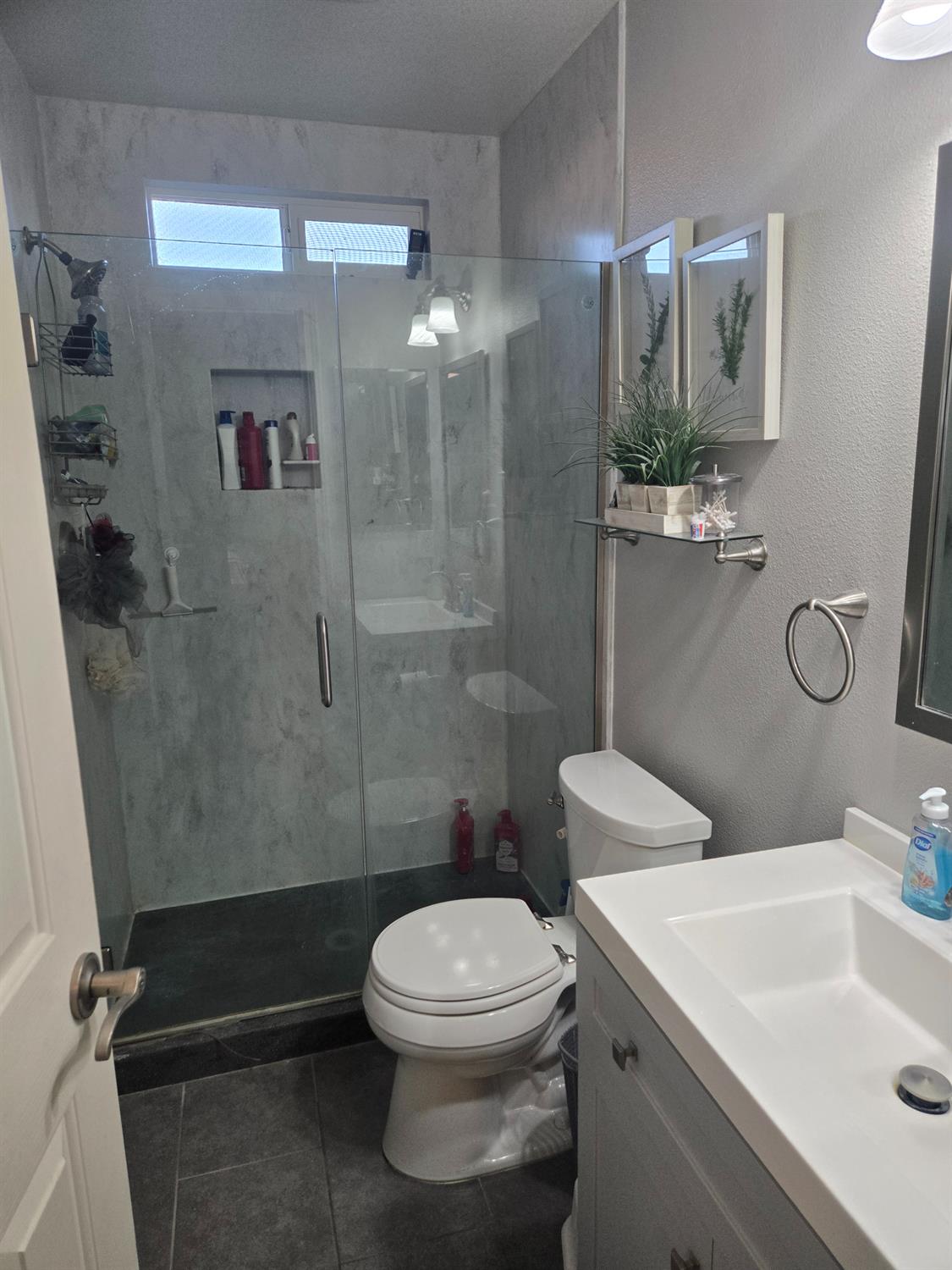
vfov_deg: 73.9
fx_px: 843
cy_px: 635
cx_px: 476
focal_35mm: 23
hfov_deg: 58.9
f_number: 1.8
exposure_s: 1/120
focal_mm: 5.4
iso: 200
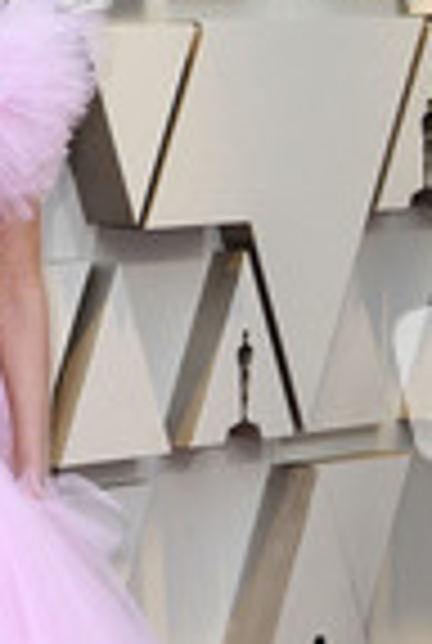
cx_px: -142
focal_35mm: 201
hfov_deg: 6.8
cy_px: 581
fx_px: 3600
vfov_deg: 10.2
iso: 800
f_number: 8
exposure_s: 1/250
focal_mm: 72
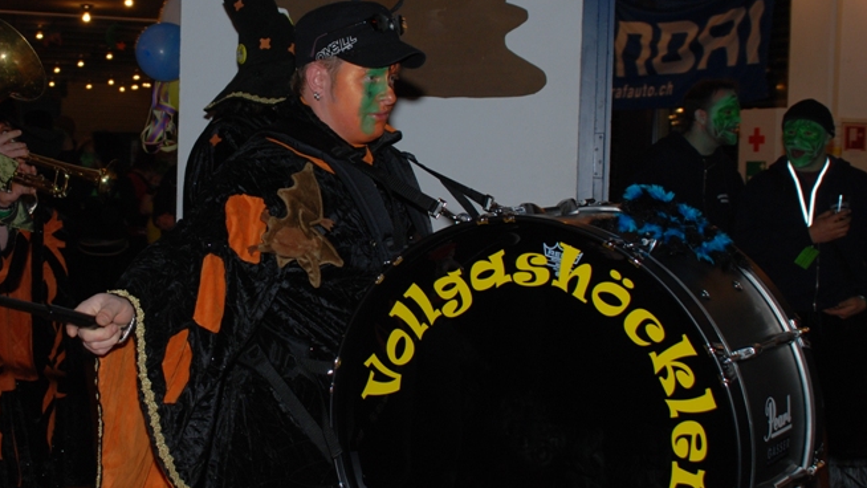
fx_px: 1586
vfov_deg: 17.5
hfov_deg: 30.1
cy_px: 196
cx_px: 229
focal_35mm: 69
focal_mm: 28
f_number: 4
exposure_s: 1/60
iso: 200
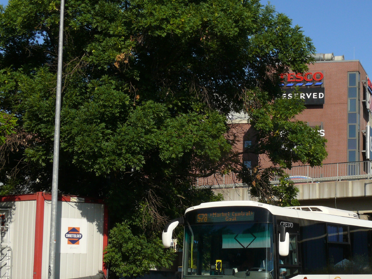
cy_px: 160
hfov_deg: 24.8
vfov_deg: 18.9
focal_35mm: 78
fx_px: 838
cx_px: 265
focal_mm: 10.3
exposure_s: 1/400
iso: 100
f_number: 7.1
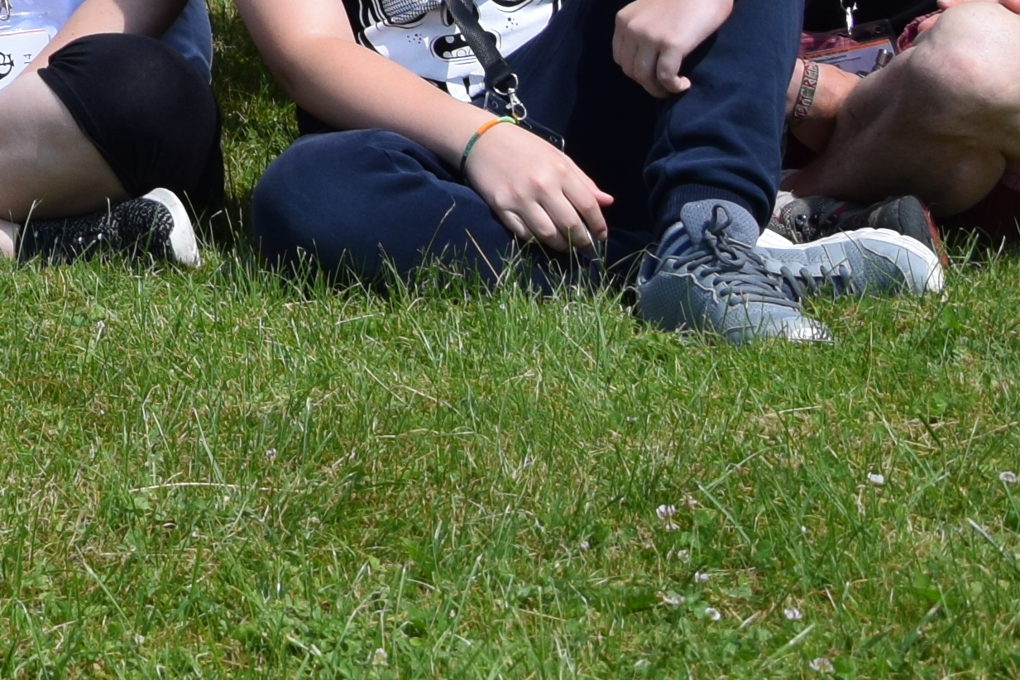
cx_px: -1076
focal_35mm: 182
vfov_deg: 7.1
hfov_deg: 10.3
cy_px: -941
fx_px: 5169
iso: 200
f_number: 10
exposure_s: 1/400
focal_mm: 25
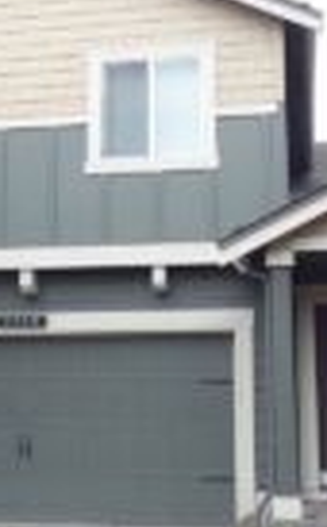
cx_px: 131
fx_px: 889
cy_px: 246
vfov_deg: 33.0
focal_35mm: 62
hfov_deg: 20.8
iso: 100
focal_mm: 3.58
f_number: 2.8
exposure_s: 1/200
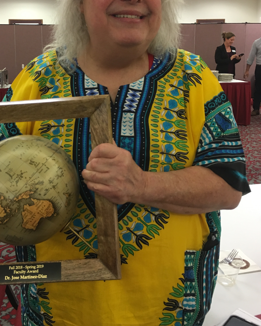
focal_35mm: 41
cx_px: 94
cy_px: 108
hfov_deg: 36.2
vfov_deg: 44.1
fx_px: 396
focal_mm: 4.15
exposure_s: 1/15
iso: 50
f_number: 2.2
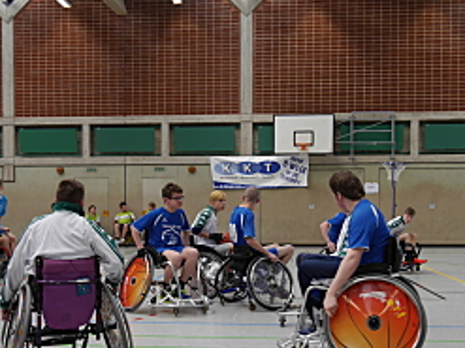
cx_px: 213
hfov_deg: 33.8
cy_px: 246
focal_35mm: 57
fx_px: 765
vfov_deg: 25.4
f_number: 4
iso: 200
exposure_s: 1/125
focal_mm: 19
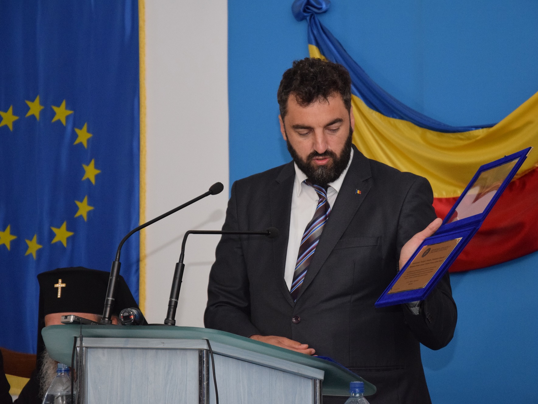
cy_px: 203
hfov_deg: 13.4
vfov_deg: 10.1
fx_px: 2284
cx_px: 280
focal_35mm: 147
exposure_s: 1/60
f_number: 6.3
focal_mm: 90
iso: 2500
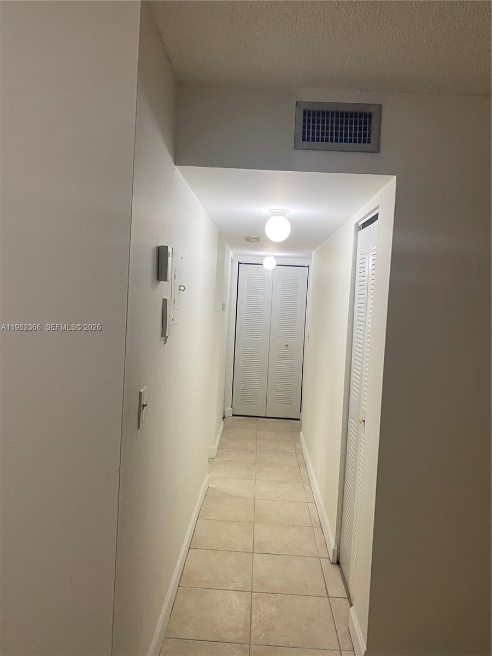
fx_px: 493
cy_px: 328
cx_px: 246
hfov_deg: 53.1
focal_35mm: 26
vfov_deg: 67.3
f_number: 1.8
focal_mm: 4.25
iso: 80
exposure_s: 1/60
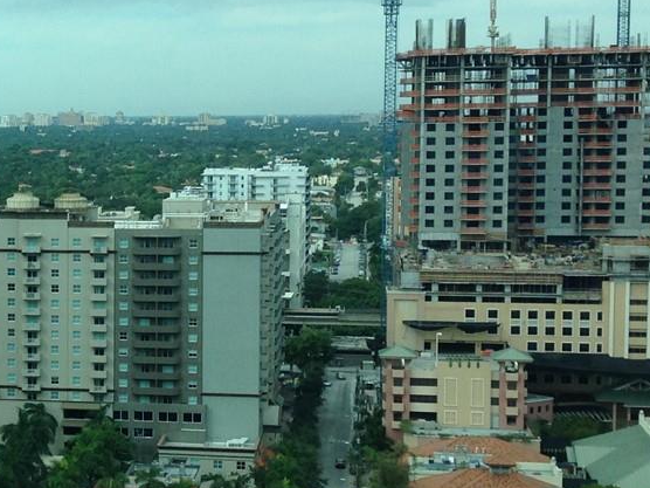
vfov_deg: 15.6
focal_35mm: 95
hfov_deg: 19.7
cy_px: 228
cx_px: -71
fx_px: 1784
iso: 50
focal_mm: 4.12
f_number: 2.4
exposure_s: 1/763
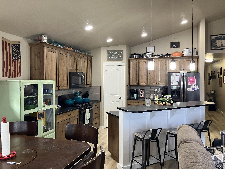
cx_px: 112
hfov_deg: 63.4
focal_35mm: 28
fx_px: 182
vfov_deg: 49.7
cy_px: 84
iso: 125
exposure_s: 1/60
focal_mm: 3.99
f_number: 1.8
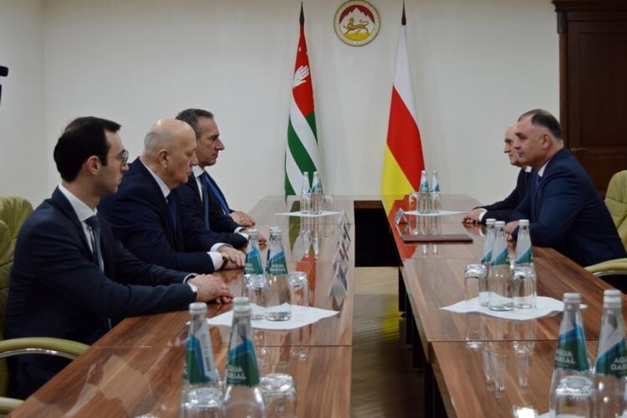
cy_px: 209
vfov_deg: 28.9
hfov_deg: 42.3
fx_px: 810
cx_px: 314
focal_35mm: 46
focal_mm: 31
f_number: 4.2
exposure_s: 1/60
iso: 500
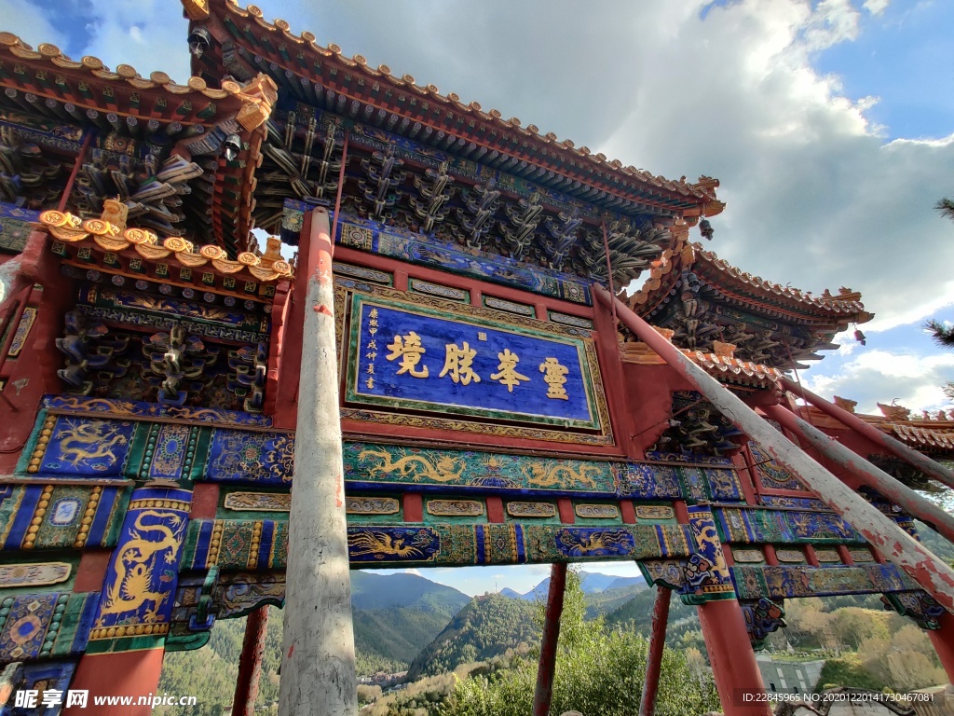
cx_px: 477
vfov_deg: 89.9
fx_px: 358
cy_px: 358
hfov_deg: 106.2
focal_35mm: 13
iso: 100
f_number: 2.2
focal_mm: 2.25
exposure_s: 1/141
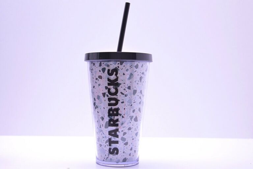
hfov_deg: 38.9
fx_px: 358
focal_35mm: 51
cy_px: 84
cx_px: 126
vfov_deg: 26.5
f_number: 4.2
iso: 400
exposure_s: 1/125
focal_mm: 34
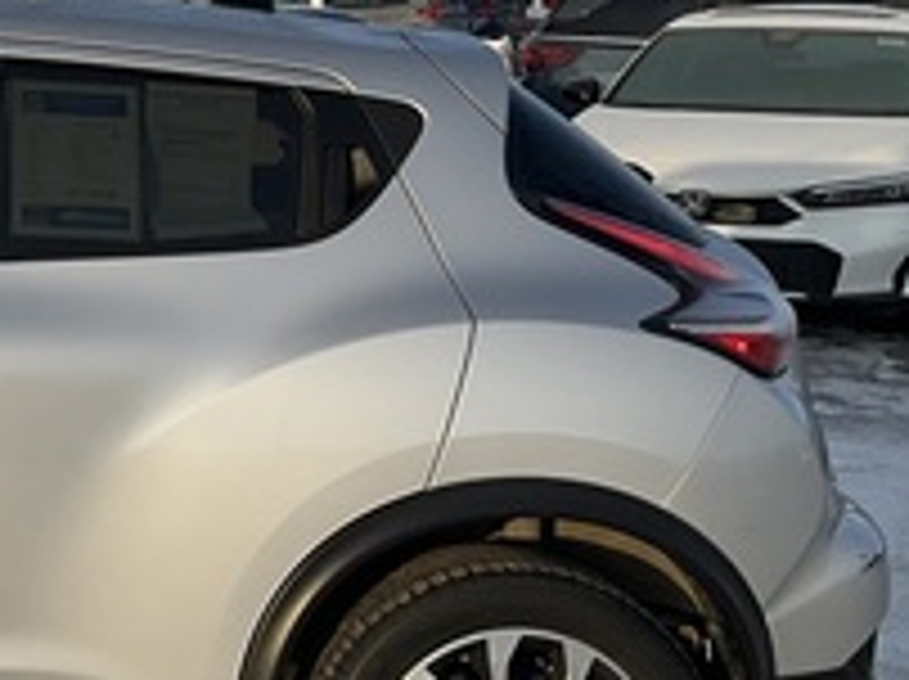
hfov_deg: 19.9
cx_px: -216
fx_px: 2413
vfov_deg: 15.9
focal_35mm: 92
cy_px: 135
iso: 25
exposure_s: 1/912
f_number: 1.8
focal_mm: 3
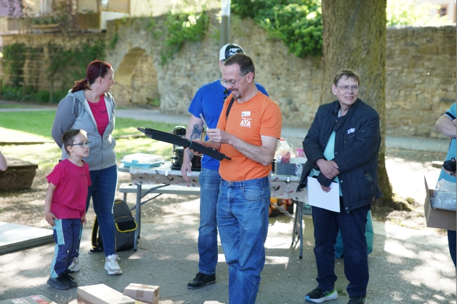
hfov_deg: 28.9
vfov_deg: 19.4
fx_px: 888
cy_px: 152
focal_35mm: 70
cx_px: 228
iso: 800
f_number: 3.5
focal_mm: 70
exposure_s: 1/320
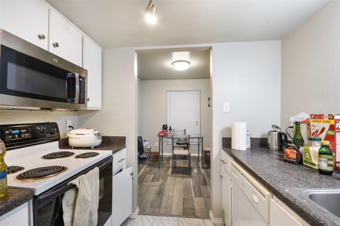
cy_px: 113
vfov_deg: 77.3
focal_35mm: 15
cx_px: 170
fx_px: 142
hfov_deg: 100.4
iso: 200
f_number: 8
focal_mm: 10
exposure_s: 1/3
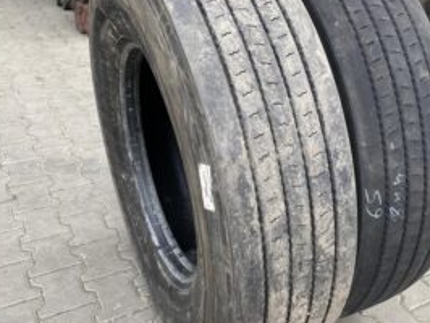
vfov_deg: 34.4
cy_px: 166
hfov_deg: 43.8
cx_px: 304
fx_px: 522
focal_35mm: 42
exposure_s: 1/100
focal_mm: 4.25
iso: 50
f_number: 1.8
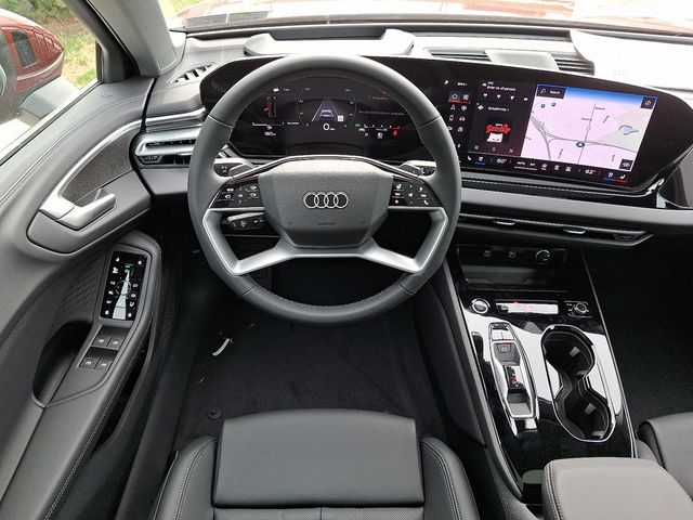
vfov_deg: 54.9
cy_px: 260
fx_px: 500
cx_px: 346
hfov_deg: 69.4
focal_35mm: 25
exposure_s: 1/120
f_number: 1.8
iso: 35
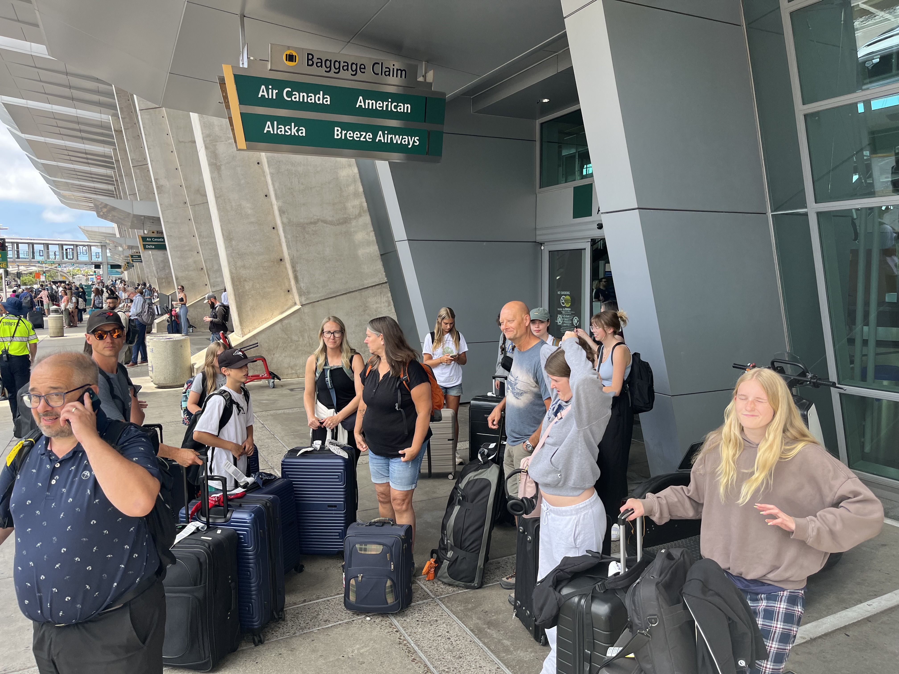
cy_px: 337
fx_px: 675
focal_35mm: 26
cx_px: 450
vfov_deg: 53.1
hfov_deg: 67.3
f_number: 1.6
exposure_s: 1/639
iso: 50
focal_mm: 5.1
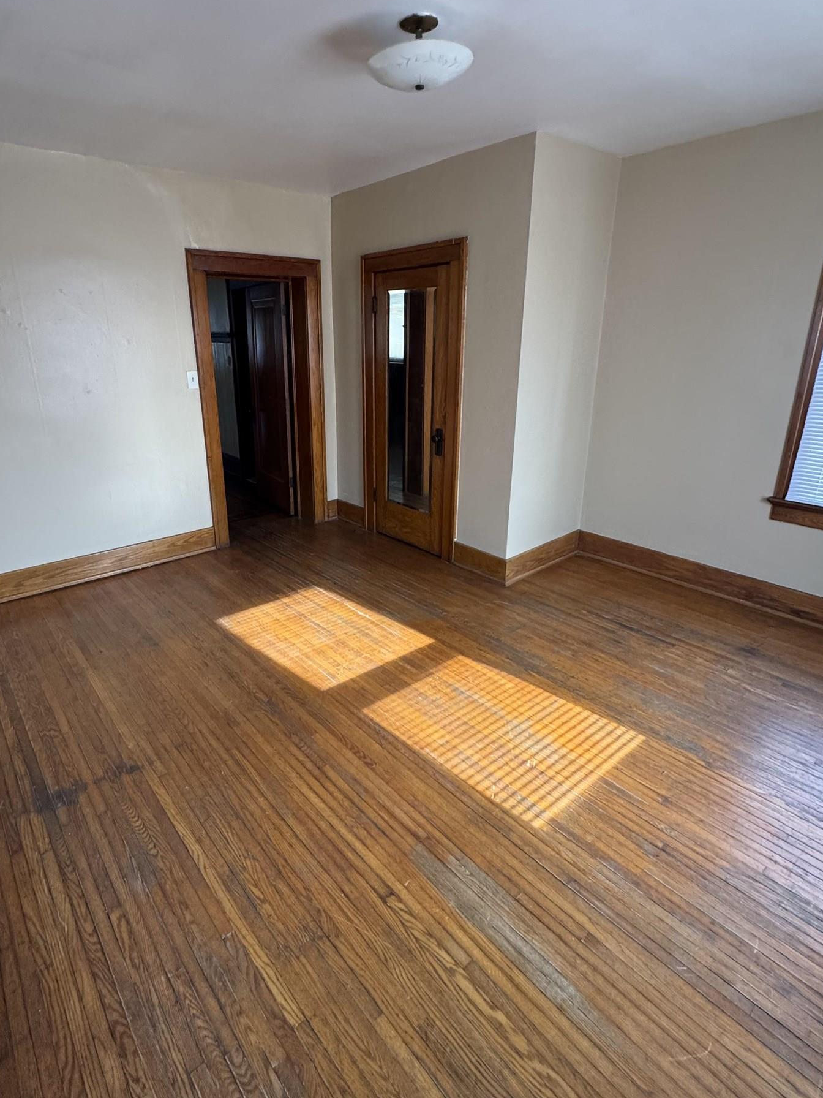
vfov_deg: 87.6
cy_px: 510
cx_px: 367
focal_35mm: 18
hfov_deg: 71.4
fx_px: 571
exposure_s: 1/99
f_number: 2.2
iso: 250
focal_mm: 2.22
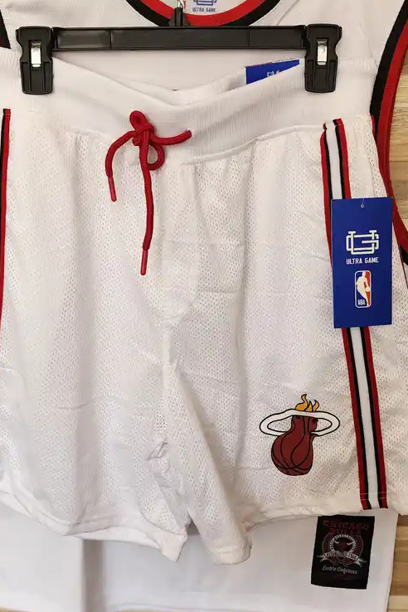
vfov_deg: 54.3
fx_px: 595
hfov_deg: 37.8
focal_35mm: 35
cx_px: 198
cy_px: 265
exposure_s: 1/180
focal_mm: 6.4
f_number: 1.8
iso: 200
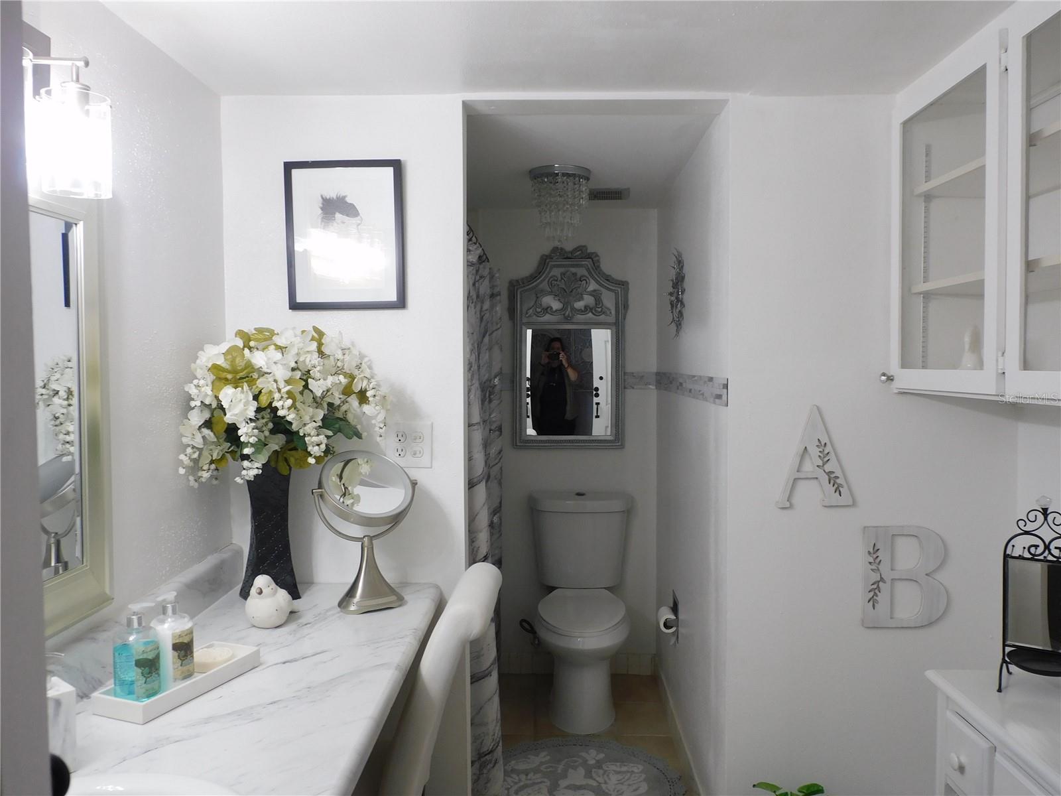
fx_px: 858
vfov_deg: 49.7
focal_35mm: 28
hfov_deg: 63.4
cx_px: 530
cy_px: 398
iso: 125
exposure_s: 1/30
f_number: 3.5
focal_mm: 5
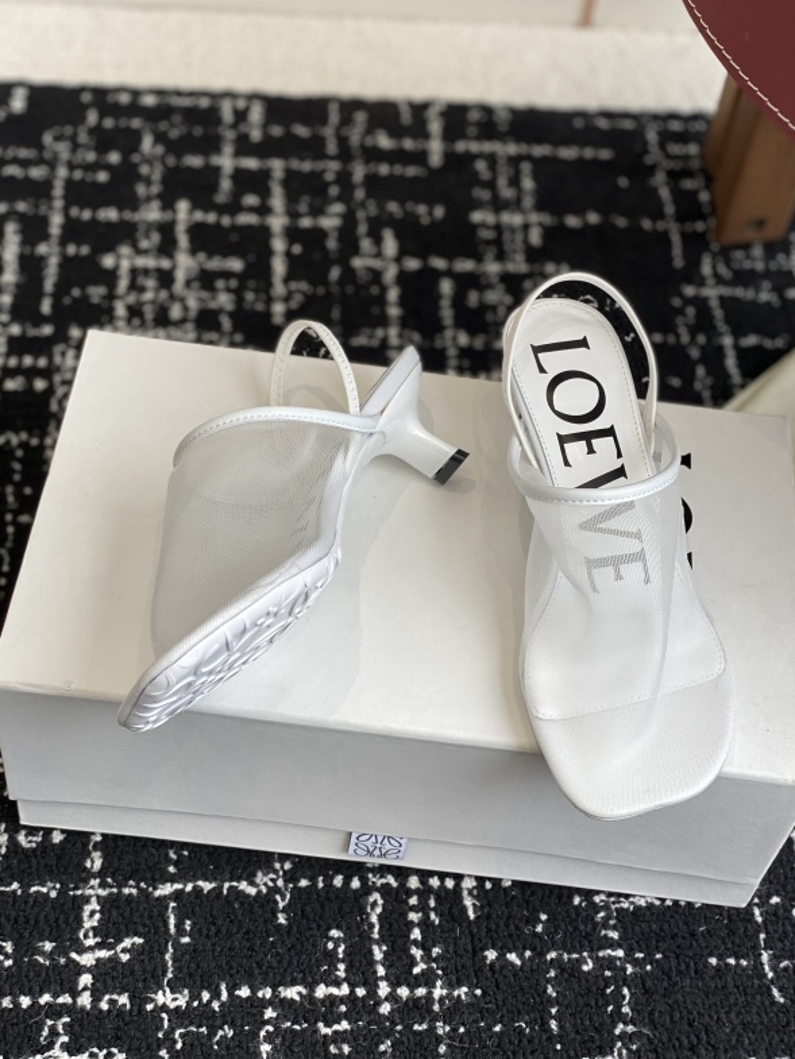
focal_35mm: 53
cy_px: 521
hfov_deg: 27.5
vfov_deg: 36.2
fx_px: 1623
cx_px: 398
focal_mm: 6
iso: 20
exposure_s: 1/157
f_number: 2
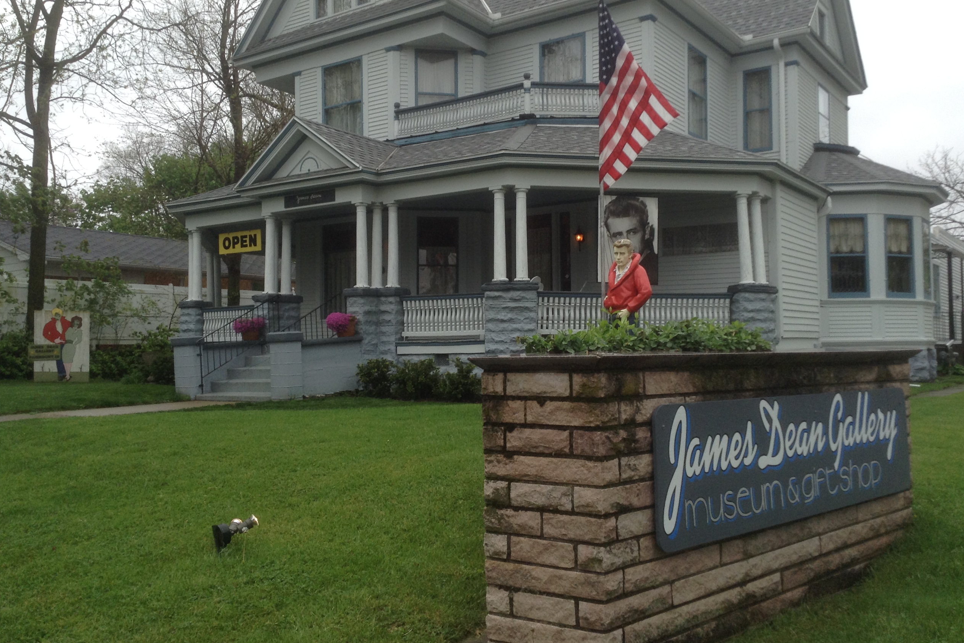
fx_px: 937
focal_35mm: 35
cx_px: 487
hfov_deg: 54.4
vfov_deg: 37.8
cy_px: 307
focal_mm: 3.3
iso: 25
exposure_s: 1/218
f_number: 2.4
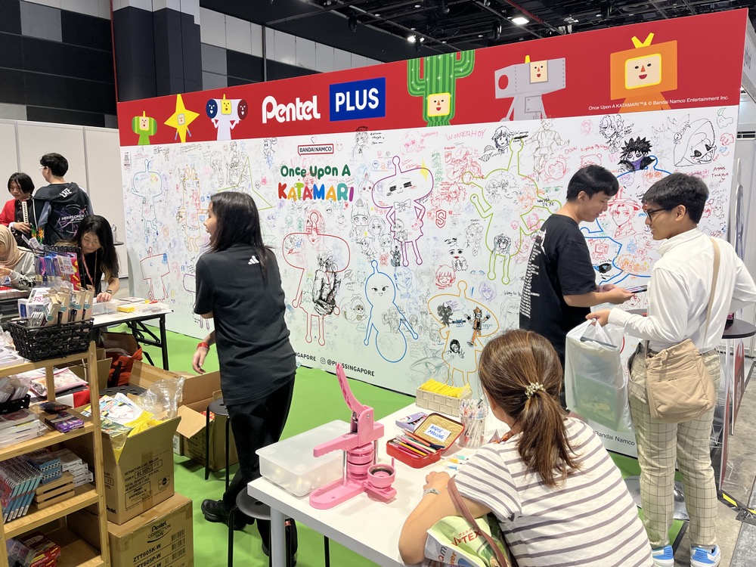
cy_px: 284
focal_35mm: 26
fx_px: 568
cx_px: 378
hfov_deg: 67.3
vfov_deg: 53.1
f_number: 1.6
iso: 125
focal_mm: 5.1
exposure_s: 1/100
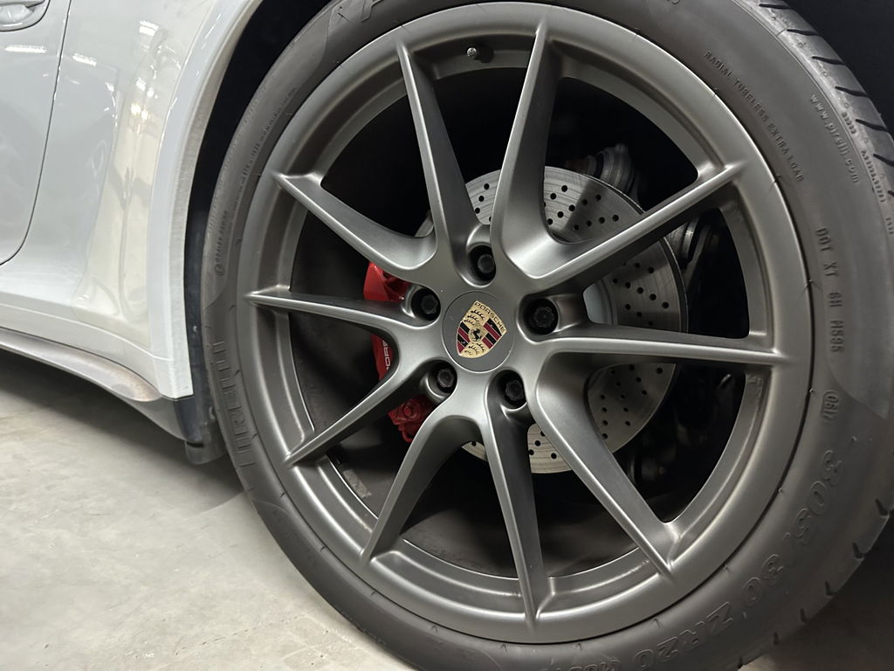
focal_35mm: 24
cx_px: 447
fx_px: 620
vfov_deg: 56.8
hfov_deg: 71.6
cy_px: 336
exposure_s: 1/25
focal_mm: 6.86
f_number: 1.78
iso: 800
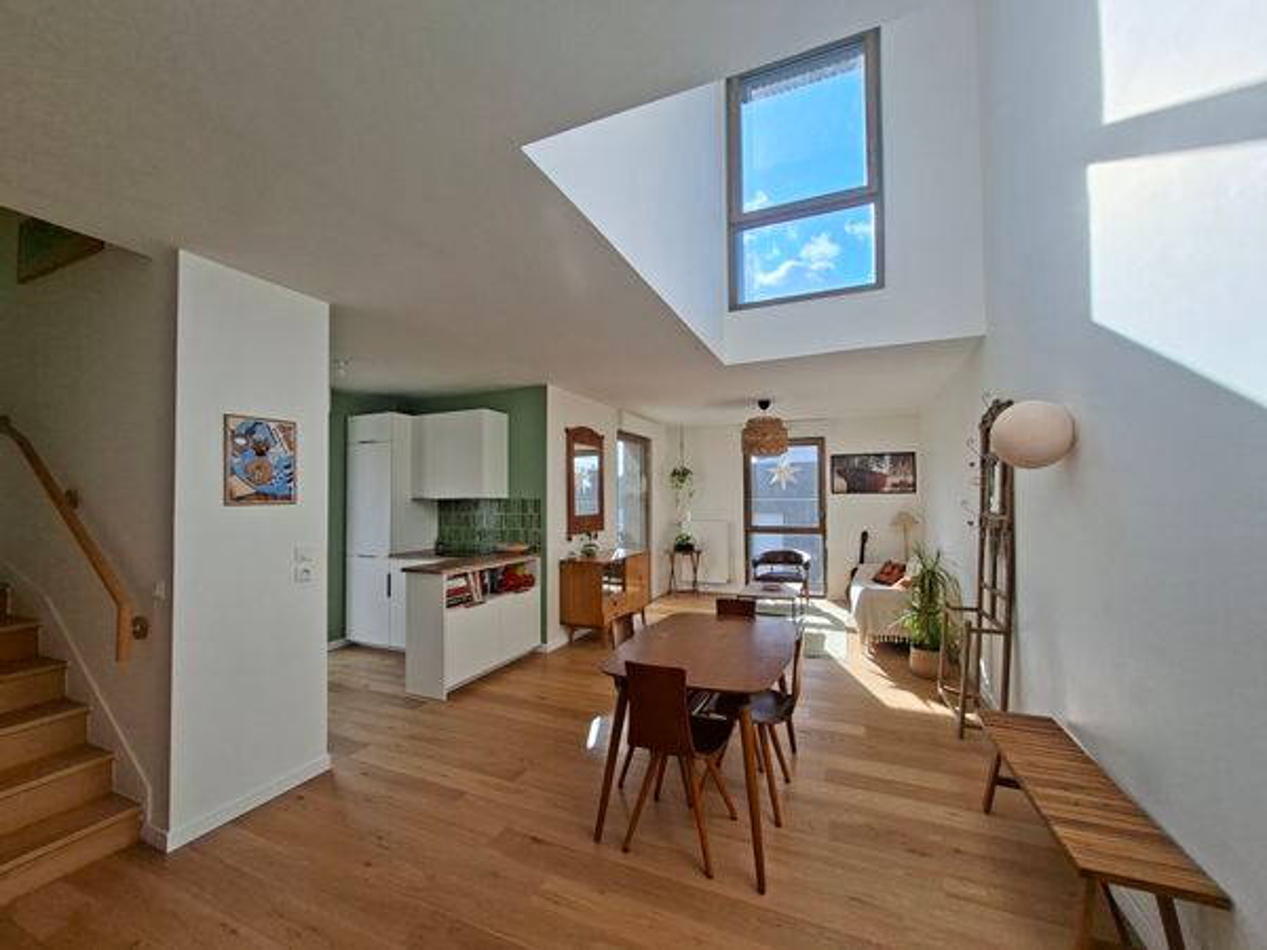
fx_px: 476
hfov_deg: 106.2
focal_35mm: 13
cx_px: 634
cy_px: 475
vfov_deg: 89.9
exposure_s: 1/393
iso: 40
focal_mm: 1.74
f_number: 2.2
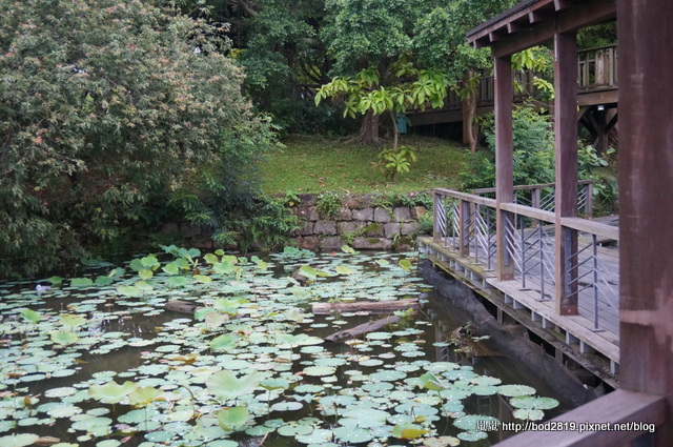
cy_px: 224
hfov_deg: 45.0
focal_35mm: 44
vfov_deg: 30.8
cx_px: 336
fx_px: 812
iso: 2000
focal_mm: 29
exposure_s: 1/160
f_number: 4.5
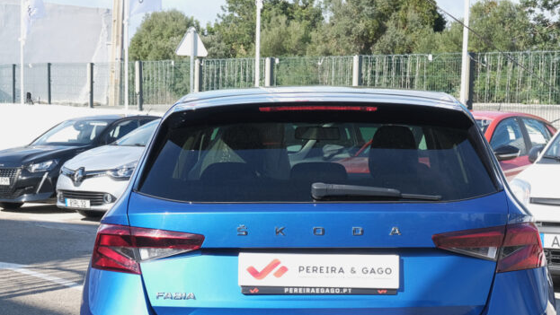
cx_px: 324
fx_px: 1099
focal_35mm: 74
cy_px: 269
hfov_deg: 28.5
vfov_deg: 16.2
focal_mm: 28.8
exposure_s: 1/100
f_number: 9
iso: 160
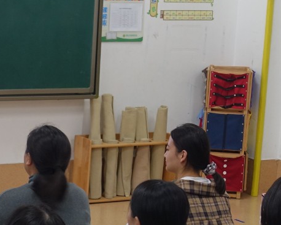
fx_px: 1090
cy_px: 145
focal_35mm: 131
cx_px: 25
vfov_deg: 11.8
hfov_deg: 14.5
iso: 250
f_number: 2.8
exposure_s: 1/40
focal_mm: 14.5
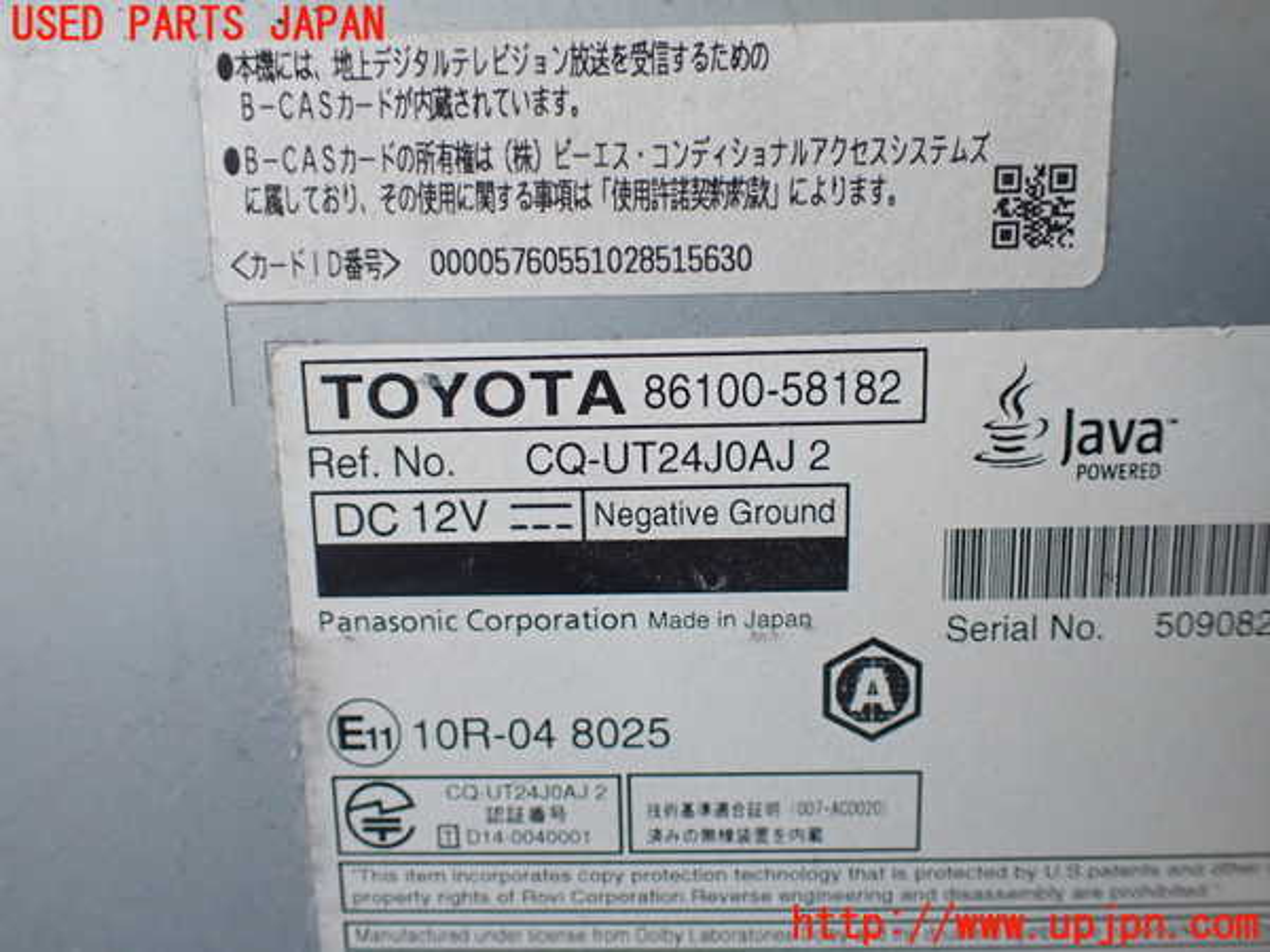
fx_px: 1101
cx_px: 635
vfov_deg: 46.8
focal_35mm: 30
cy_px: 476
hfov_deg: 60.0
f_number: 2.3
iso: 250
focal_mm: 5.4
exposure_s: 1/125
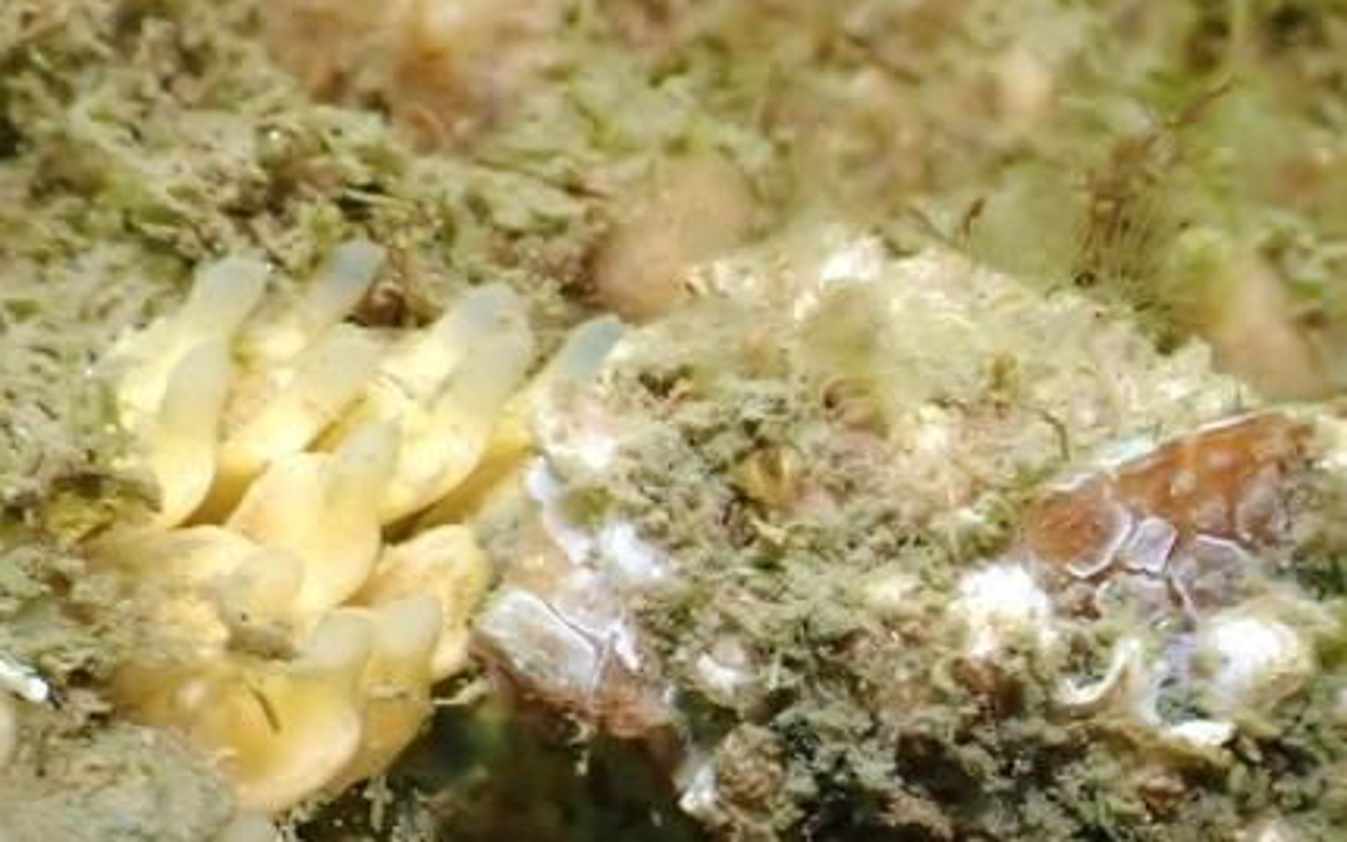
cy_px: 588
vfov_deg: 21.2
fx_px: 2239
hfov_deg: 33.4
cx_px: 785
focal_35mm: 61
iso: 400
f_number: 10
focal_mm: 6.83
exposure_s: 1/100
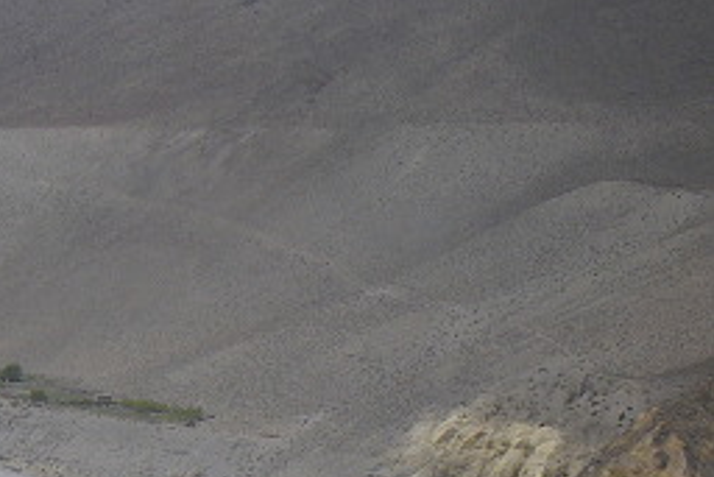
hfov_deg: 17.9
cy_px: 600
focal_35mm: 97
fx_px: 1925
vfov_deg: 13.7
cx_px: -470
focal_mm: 5
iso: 50
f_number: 4.2
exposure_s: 1/640
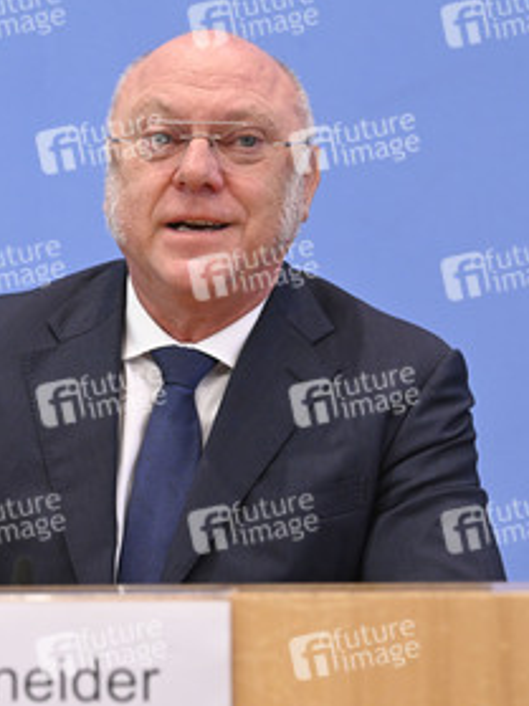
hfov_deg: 10.5
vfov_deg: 14.1
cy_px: 334
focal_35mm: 140
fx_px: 2855
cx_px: 34
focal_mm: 90
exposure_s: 1/500
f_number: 6.3
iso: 4000
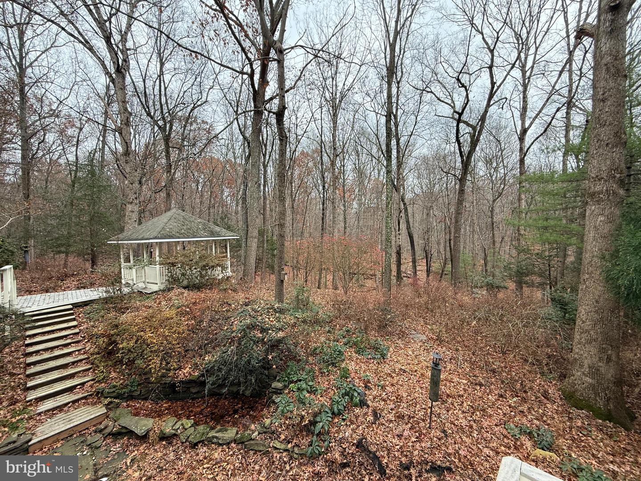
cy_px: 240
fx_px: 259
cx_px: 320
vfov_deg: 85.7
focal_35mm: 14
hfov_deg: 102.1
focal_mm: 2.22
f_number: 2.2
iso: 64
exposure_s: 1/149
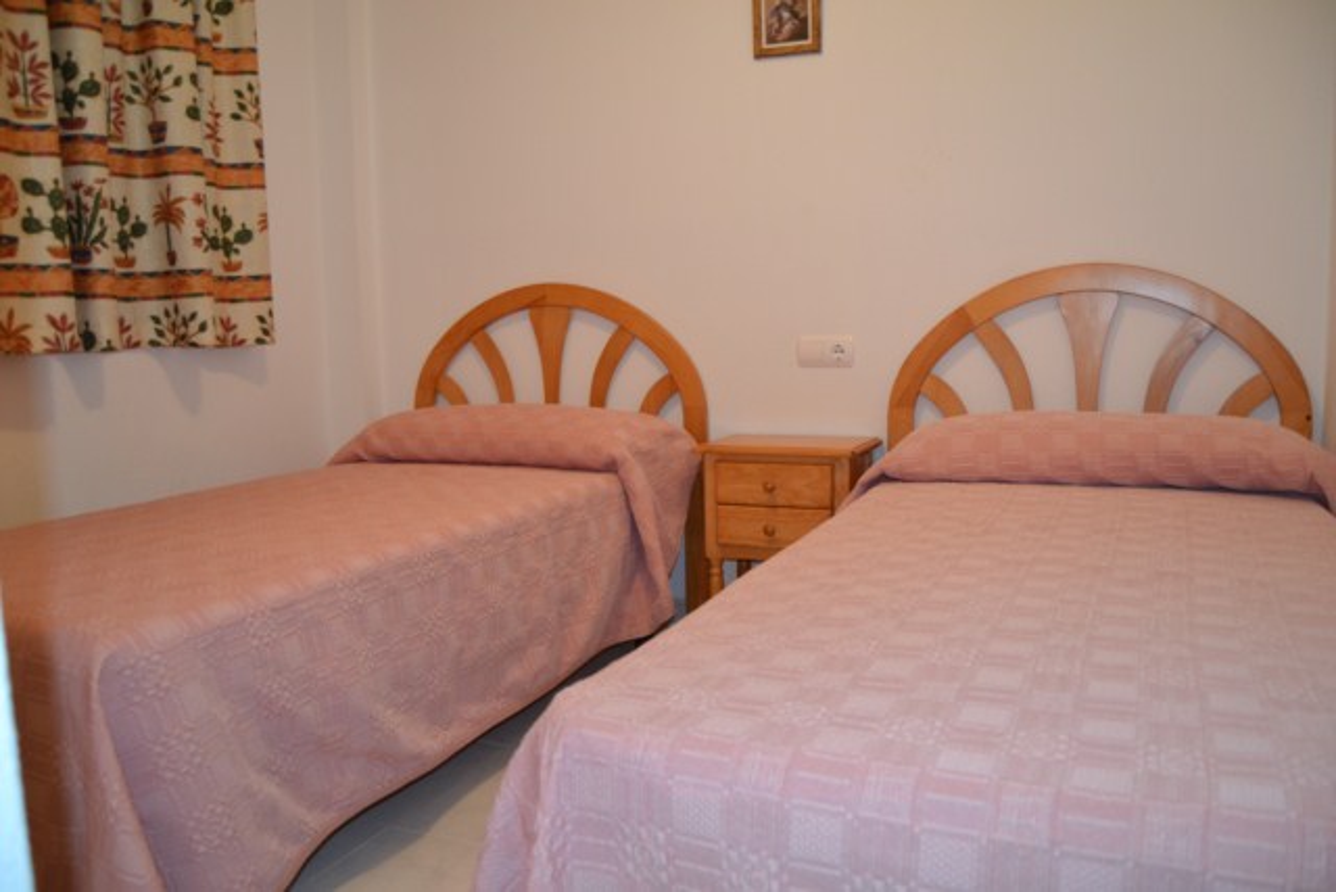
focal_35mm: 27
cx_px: 668
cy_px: 446
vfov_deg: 48.0
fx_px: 1002
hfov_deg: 67.4
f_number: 3.5
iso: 720
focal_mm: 18
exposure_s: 1/60
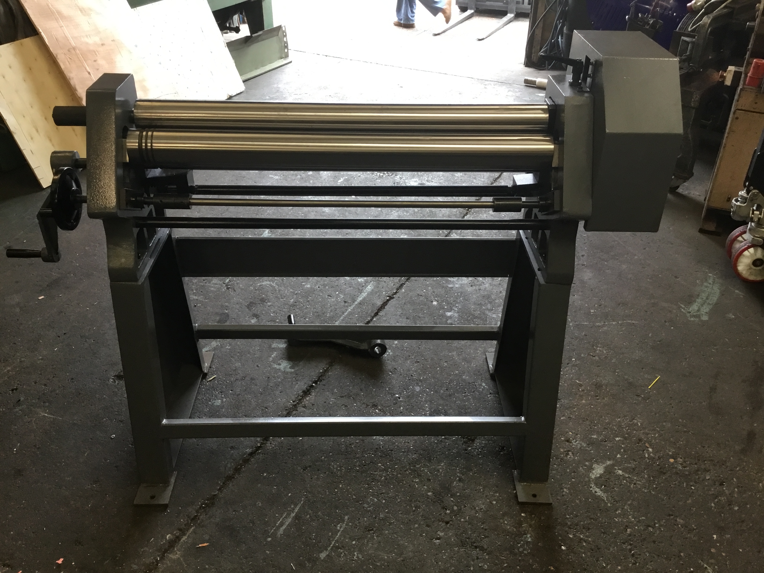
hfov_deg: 58.4
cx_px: 382
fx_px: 684
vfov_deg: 45.4
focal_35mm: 31
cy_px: 286
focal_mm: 3.3
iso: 50
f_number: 2.4
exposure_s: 1/33
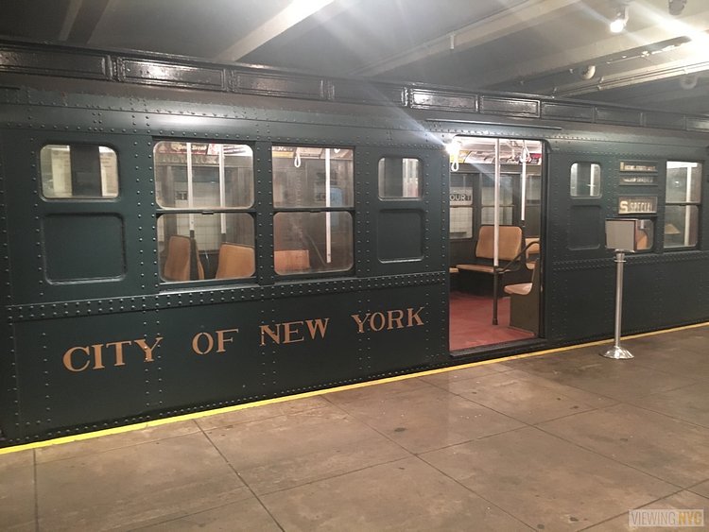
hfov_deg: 61.6
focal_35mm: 29
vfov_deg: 48.3
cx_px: 354
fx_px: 594
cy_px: 266
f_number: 2.2
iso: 400
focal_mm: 4.15
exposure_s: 1/15
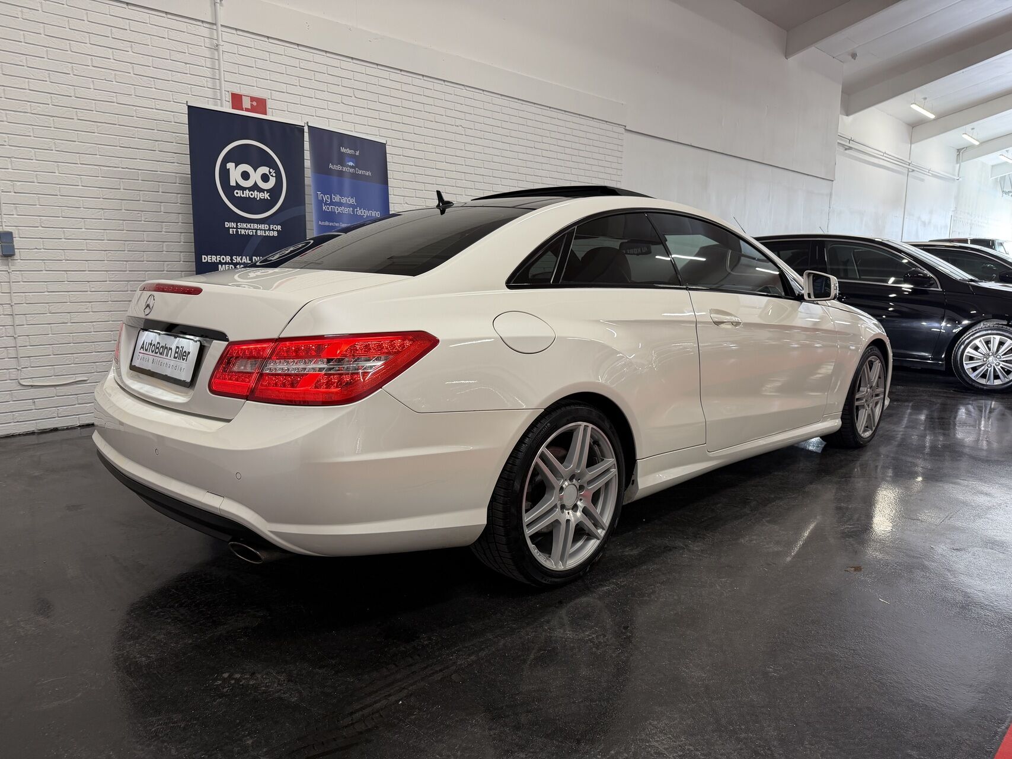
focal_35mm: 24
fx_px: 702
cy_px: 380
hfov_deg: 71.6
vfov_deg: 56.8
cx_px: 506
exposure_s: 1/50
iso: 125
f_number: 1.78
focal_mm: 6.76
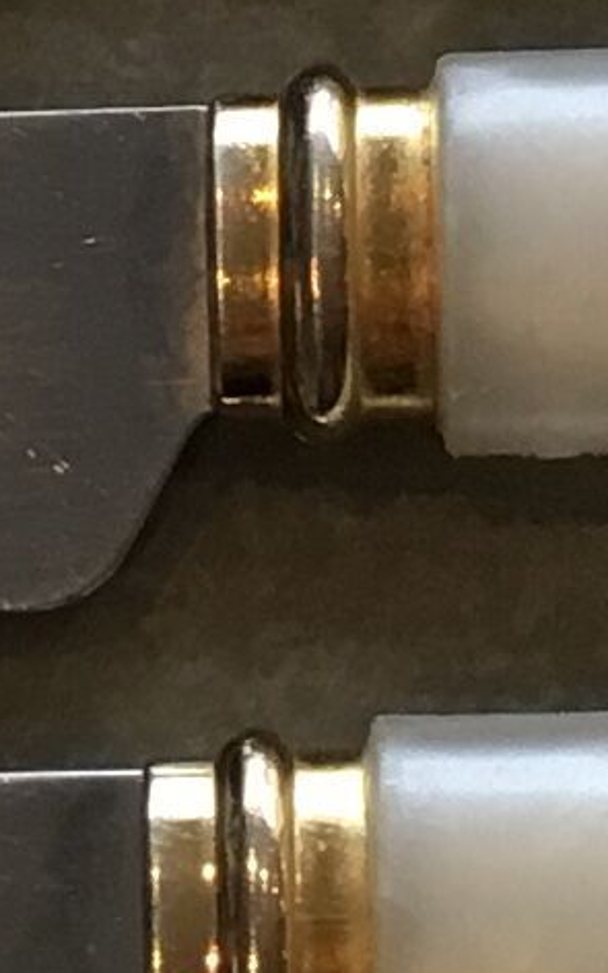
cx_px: 212
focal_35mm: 227
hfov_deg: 5.8
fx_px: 6018
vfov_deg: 9.2
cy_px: 10
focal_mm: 3.3
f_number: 2.4
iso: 32
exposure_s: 1/33
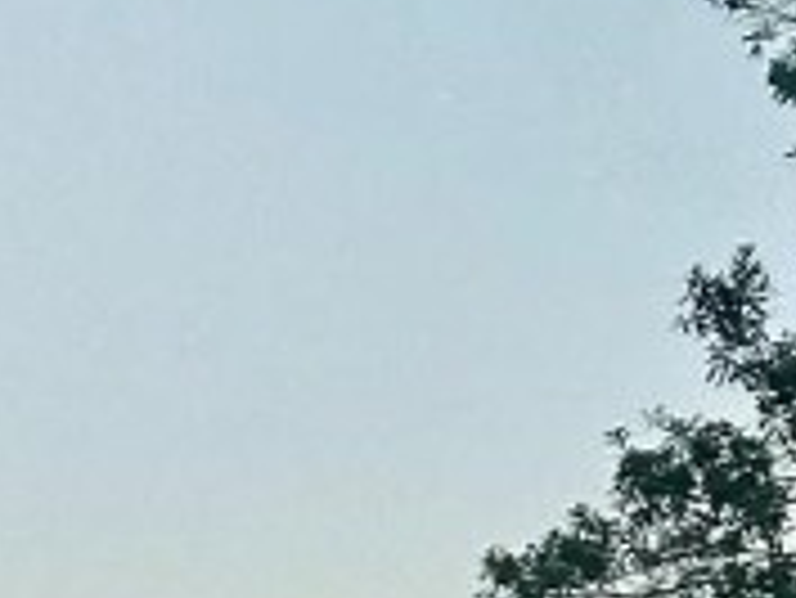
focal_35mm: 277
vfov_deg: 5.2
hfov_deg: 6.7
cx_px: -1331
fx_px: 6374
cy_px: 1322
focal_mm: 6.86
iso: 80
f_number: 1.78
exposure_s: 1/121
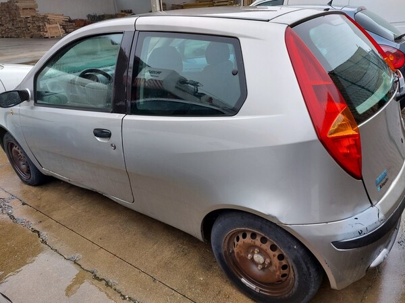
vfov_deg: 56.8
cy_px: 152
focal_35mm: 24
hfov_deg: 71.6
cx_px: 202
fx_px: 281
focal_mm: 5.23
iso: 64
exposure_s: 1/50
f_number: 1.8
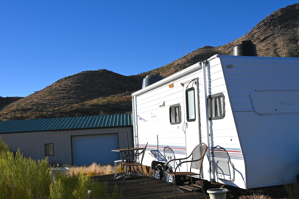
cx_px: 158
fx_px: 354
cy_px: 120
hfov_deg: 45.7
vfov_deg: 31.3
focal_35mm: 43
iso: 100
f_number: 9
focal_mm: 31.5
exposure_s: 1/320
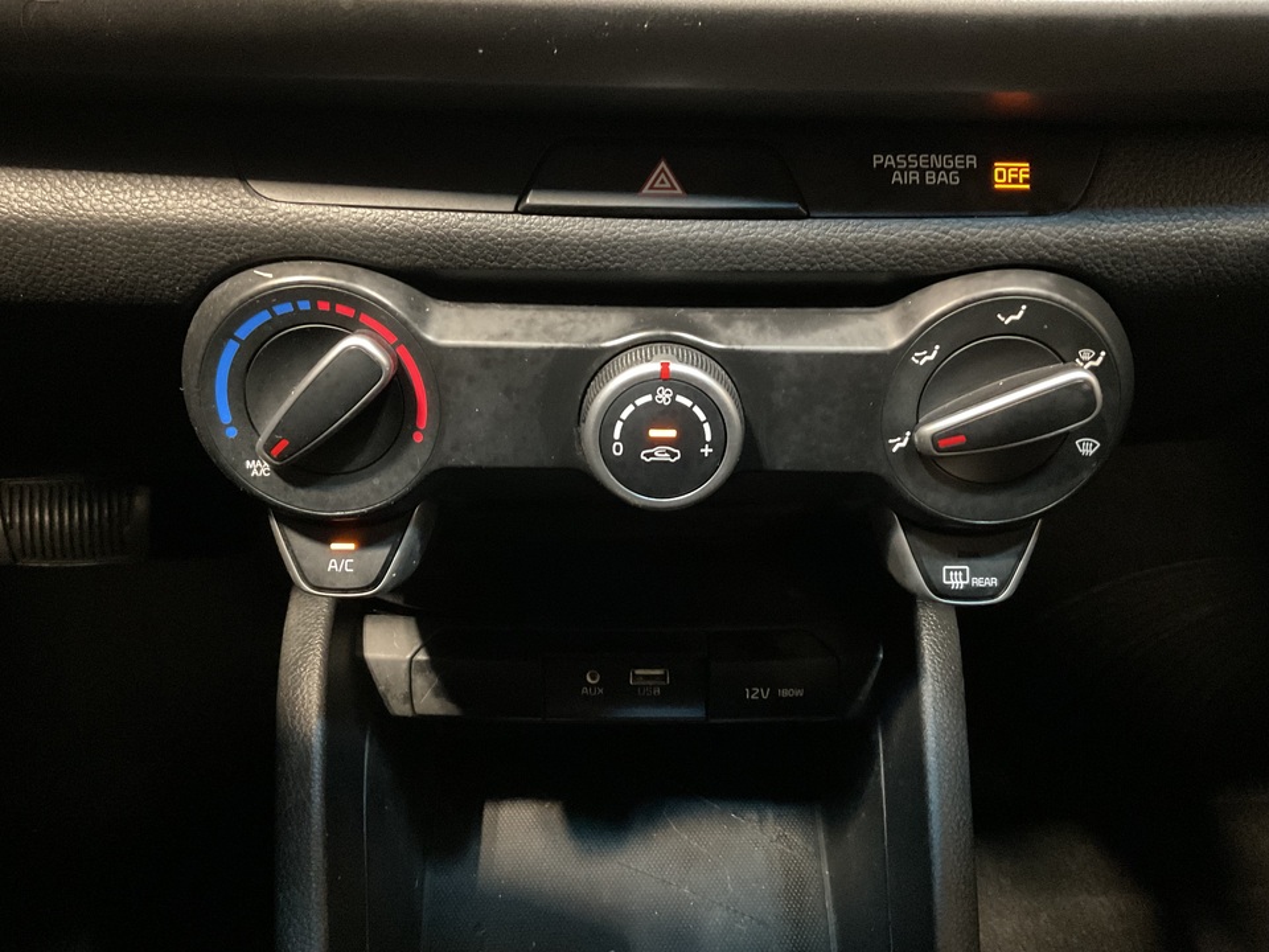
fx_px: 1063
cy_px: 476
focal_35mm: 29
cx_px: 634
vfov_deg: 48.2
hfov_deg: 61.7
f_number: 1.8
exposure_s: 1/20
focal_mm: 3
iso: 640
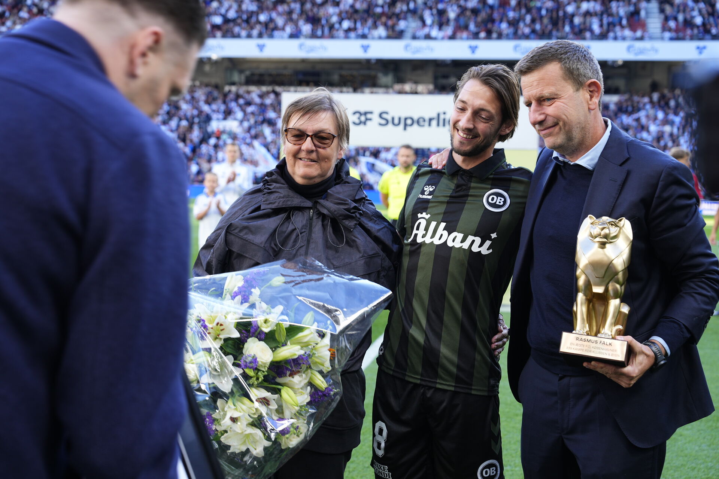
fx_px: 1038
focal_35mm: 52
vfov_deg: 26.0
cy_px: 240
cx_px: 360
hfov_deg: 38.2
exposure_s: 1/125
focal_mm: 52
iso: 200
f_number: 4
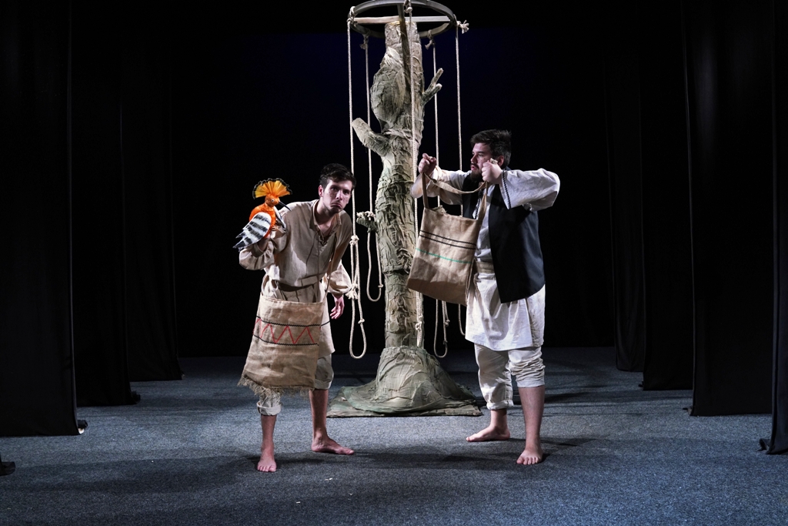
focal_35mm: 35
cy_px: 263
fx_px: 766
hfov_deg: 54.4
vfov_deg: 37.9
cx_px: 394
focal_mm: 35
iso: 2000
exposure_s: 1/200
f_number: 4.5
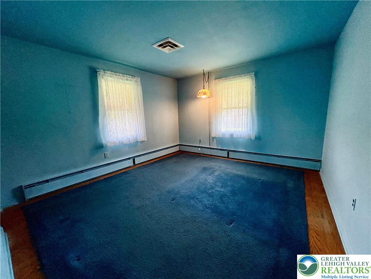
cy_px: 140
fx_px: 150
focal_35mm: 14
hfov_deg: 102.1
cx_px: 186
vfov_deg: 85.7
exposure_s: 1/120
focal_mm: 2.22
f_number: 2.2
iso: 400
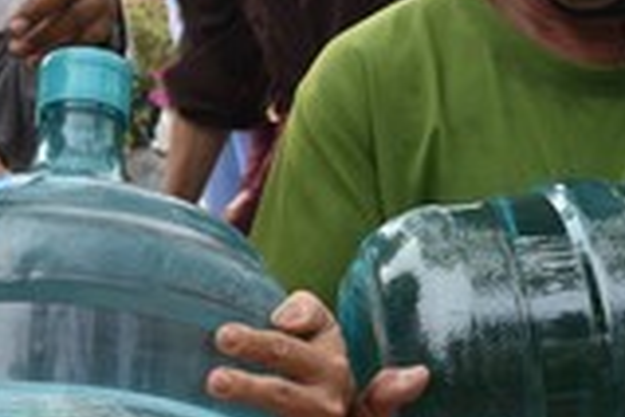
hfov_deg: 16.6
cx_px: 220
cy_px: 169
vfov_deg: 11.1
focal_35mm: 123
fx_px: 2135
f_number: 6.3
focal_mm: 30
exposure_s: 1/160
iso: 400
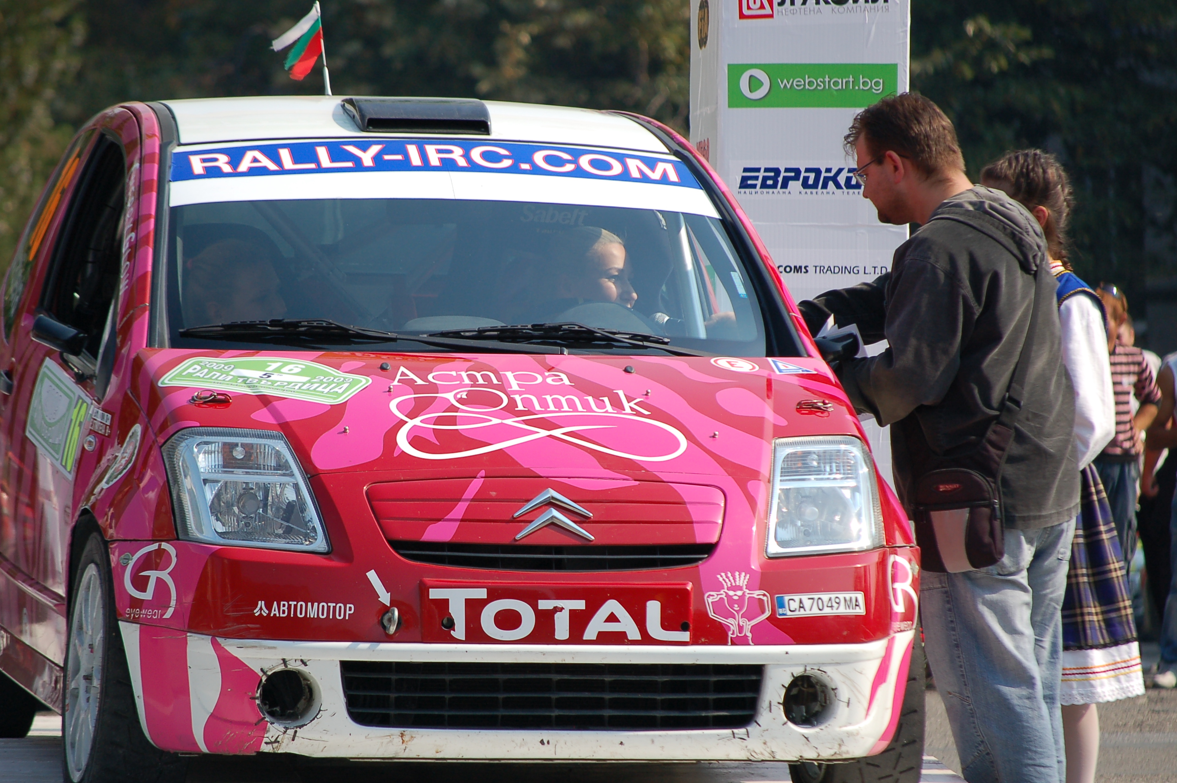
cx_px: 544
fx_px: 11399
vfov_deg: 3.9
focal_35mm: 349
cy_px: 421
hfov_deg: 5.9
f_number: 6.3
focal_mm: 200
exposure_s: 1/640
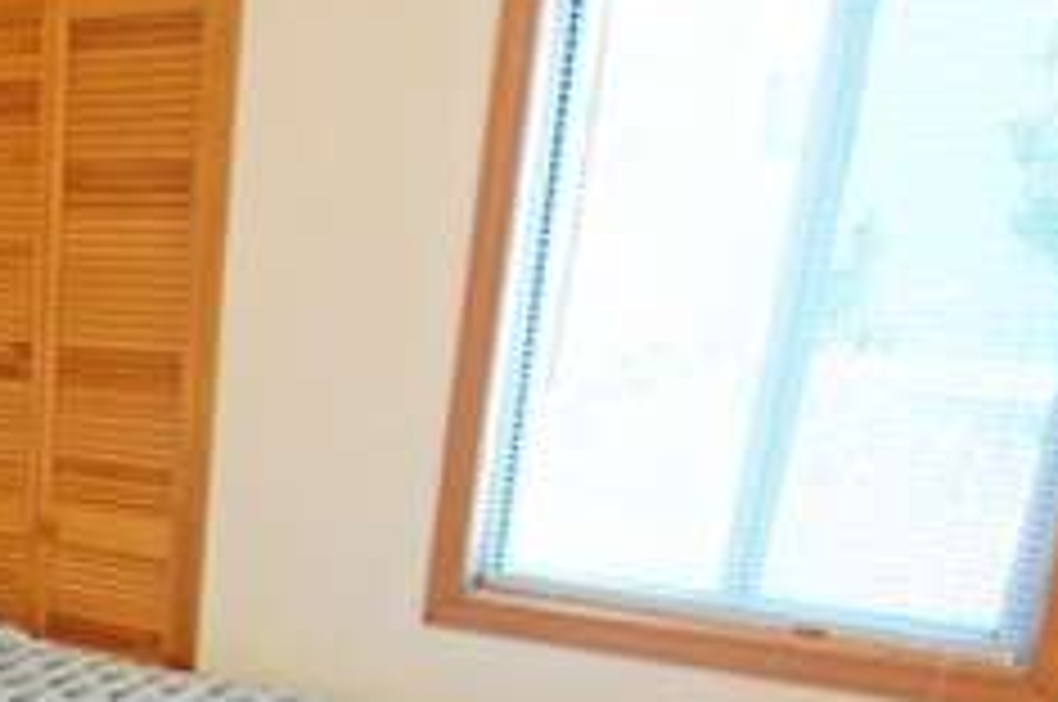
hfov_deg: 34.9
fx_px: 1438
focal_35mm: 49
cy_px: 734
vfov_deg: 25.8
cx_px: -99
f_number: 4.5
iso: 400
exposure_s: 1/80
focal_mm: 10
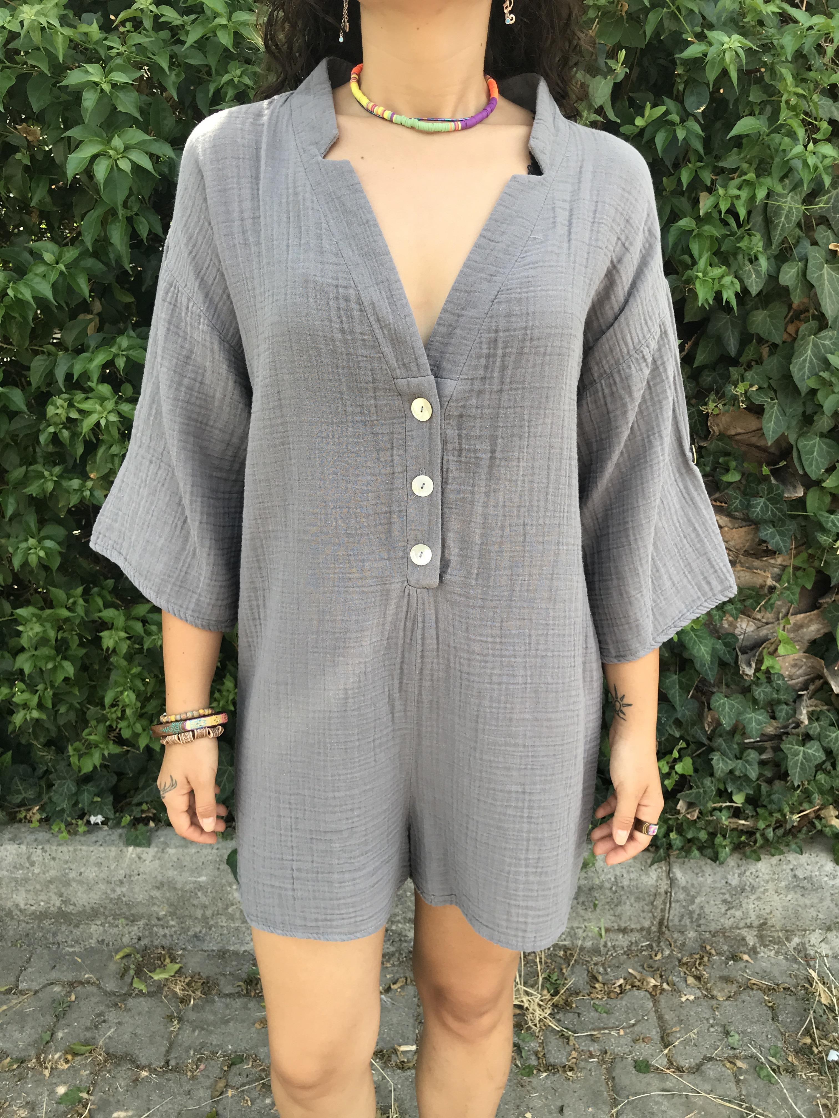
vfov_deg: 63.4
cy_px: 559
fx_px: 905
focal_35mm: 28
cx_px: 420
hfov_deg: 49.7
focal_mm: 3.99
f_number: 1.8
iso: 20
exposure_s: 1/172
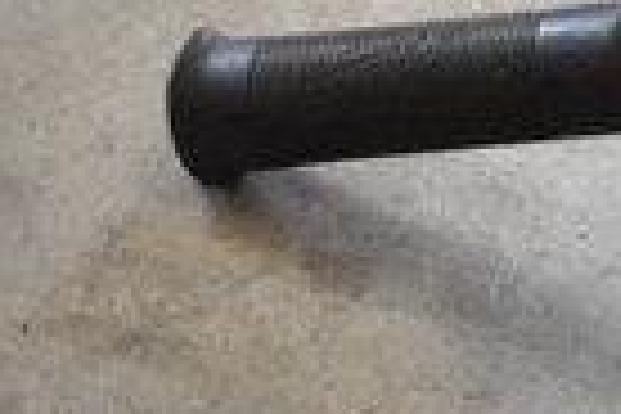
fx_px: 3091
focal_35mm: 179
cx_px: 1138
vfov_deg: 7.6
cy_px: -126
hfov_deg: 10.7
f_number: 4
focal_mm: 27
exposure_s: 1/125
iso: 1400
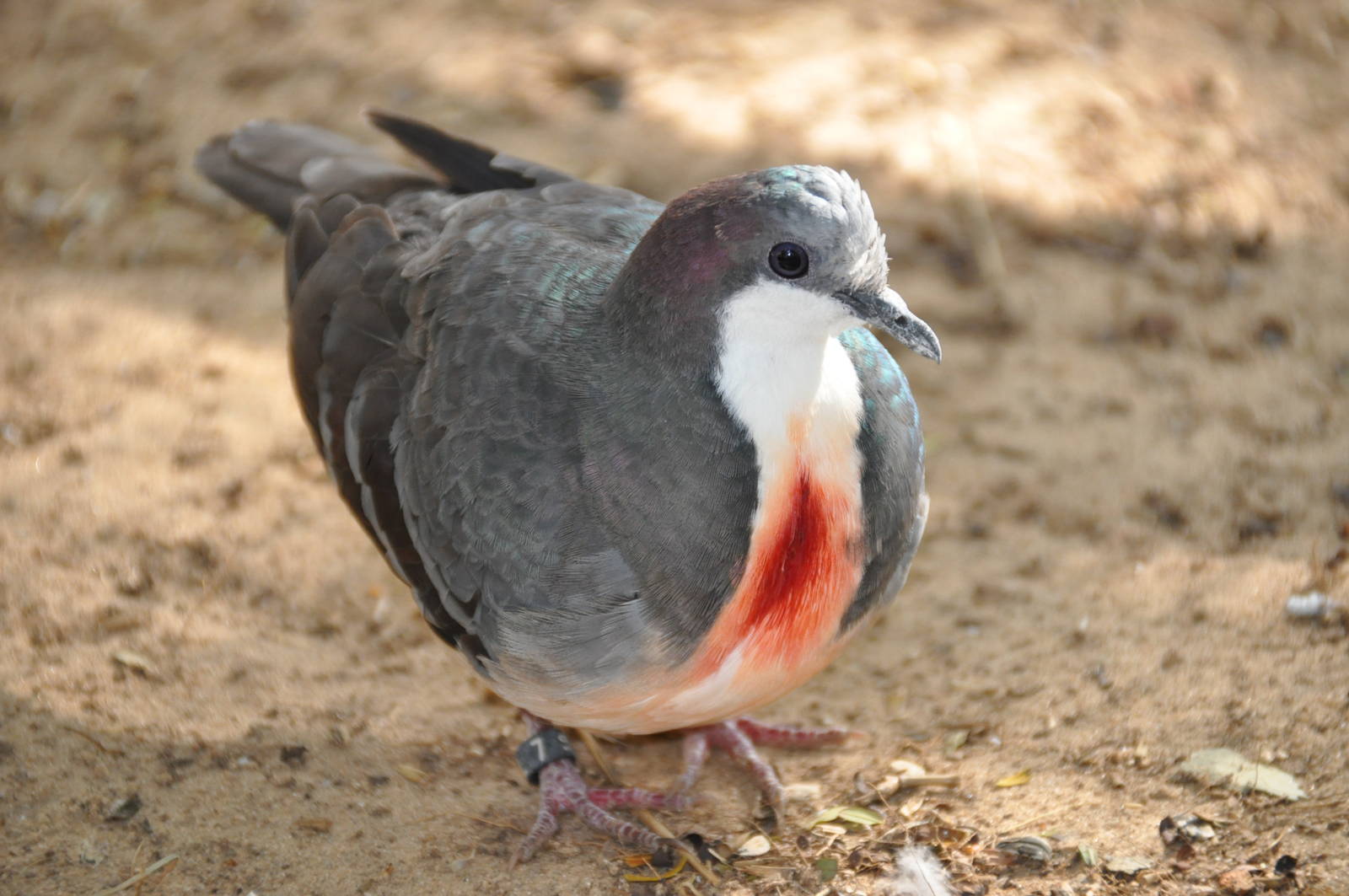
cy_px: 448
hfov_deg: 4.6
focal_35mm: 450
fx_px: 16843
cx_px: 674
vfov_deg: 3.0
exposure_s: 1/60
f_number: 5.6
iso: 1000
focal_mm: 300
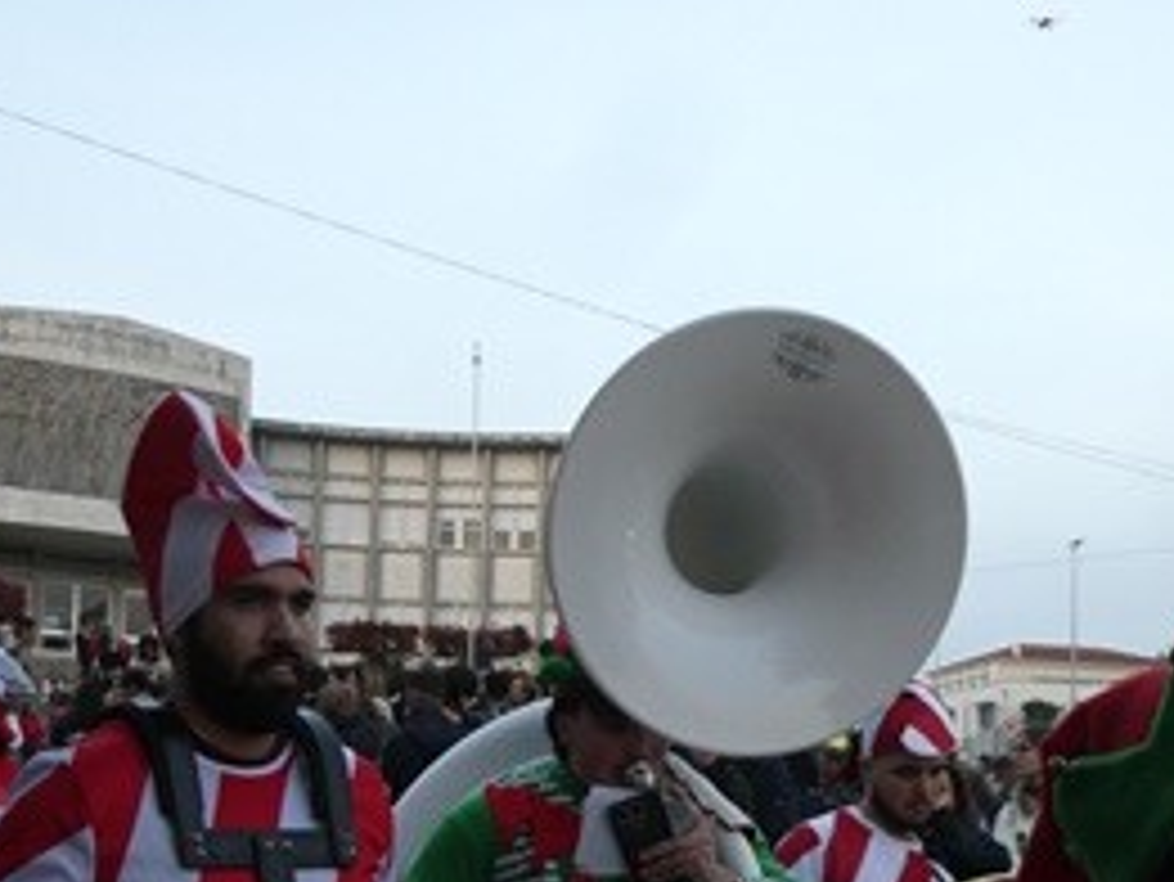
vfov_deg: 30.1
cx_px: 630
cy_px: 803
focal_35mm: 46
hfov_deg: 41.2
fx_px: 1561
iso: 250
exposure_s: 1/60
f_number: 3.3
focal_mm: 4.3
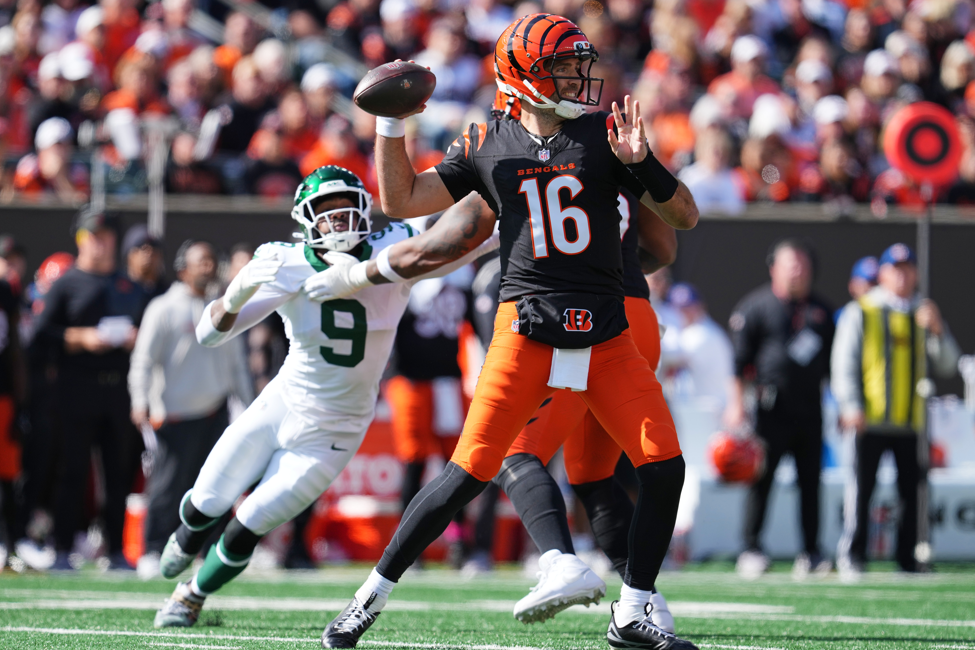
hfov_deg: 4.6
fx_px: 12105
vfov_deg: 3.1
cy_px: 334
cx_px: 485
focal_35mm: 447
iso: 320
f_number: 3.5
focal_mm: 400
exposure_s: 1/2500
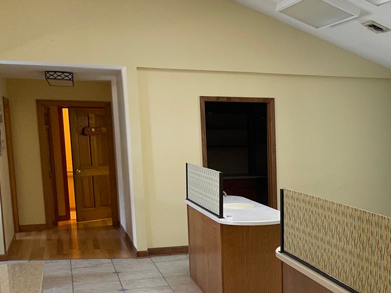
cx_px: 383
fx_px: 598
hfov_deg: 33.4
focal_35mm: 53
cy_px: 225
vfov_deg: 27.1
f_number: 1.6
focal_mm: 5.1
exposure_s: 1/51
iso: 32
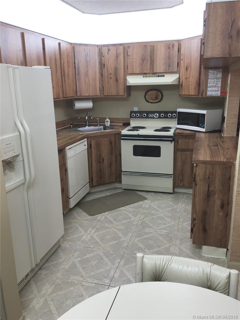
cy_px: 160
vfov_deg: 61.7
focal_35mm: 29
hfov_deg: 48.2
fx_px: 268
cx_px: 120
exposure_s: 1/40
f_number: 2.2
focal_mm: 4.15
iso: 25
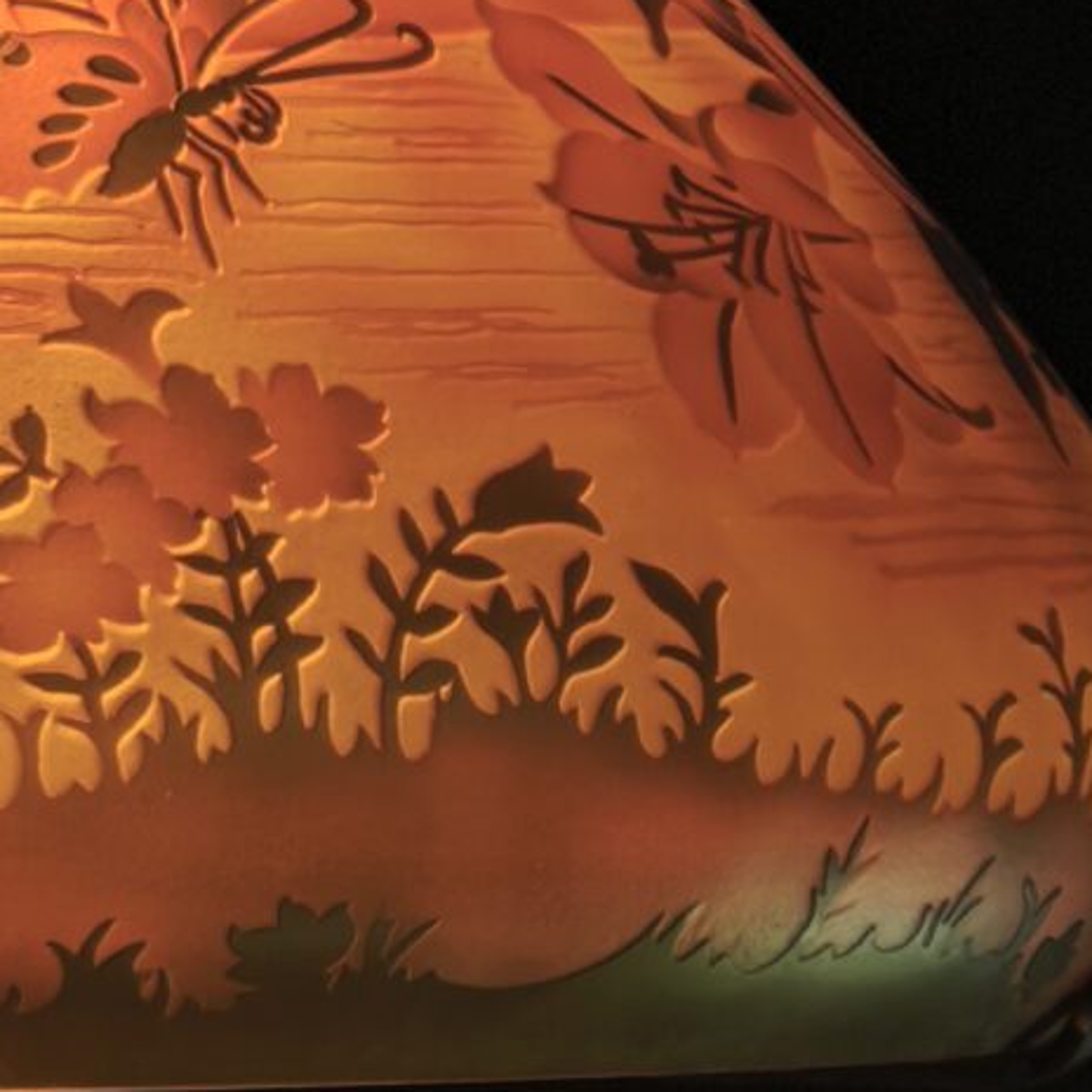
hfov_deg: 5.1
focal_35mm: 341
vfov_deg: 5.1
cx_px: -358
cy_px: 2095
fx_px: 12170
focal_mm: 11.5
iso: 80
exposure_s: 1/100
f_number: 1.8
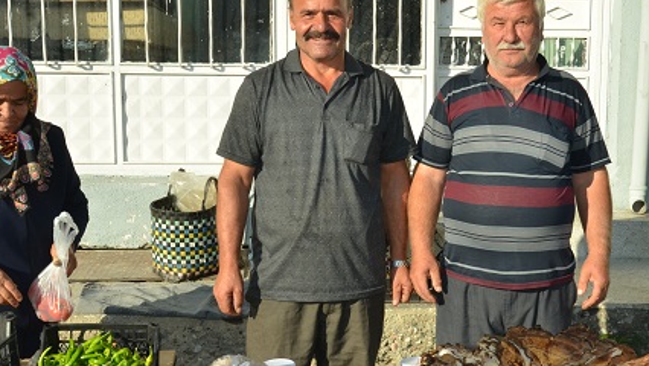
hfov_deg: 38.9
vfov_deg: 22.6
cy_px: 214
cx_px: 408
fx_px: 912
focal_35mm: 53
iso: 250
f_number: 11
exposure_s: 1/250
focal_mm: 24
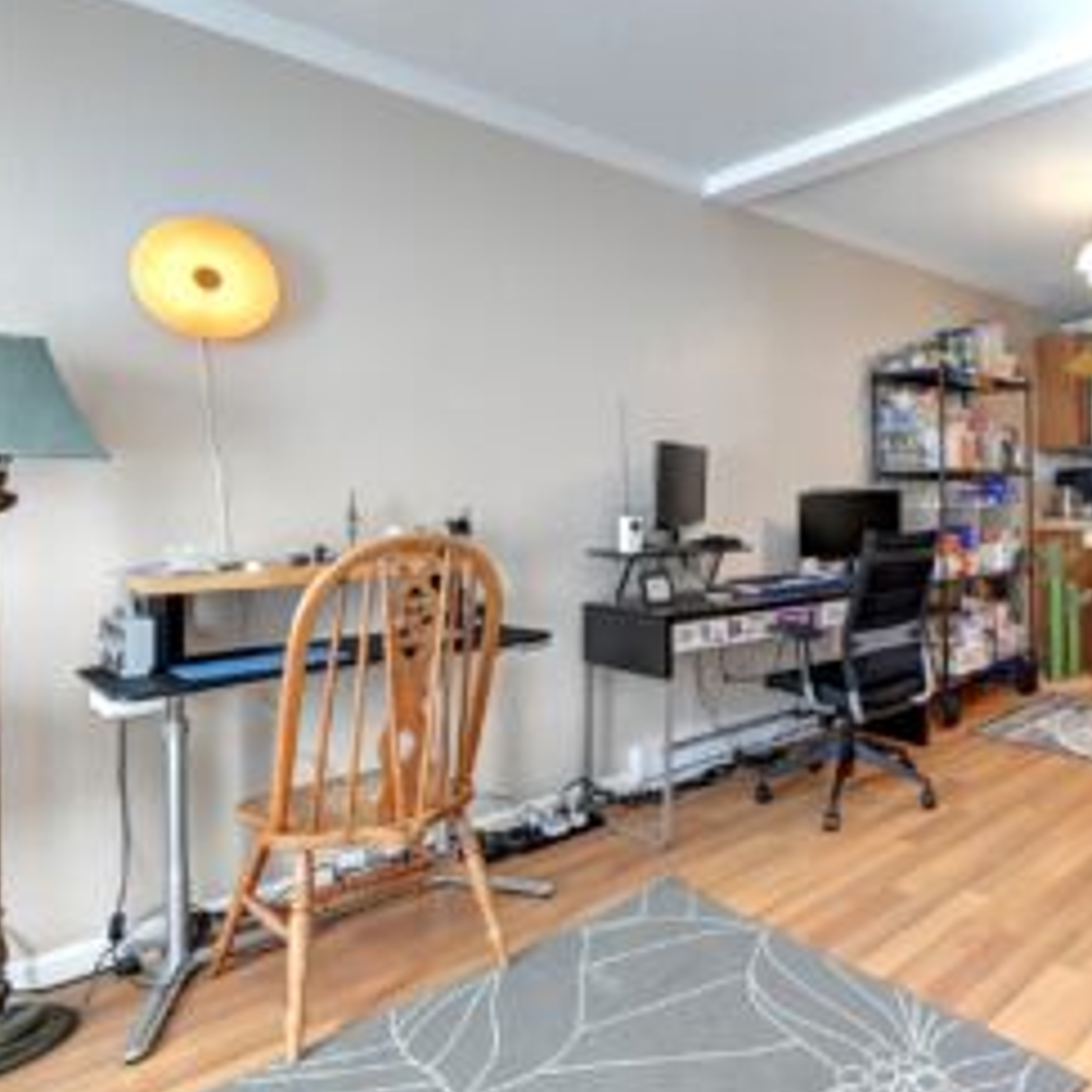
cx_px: 881
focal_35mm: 21
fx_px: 749
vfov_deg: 72.1
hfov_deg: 65.3
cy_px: 542
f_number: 11
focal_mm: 10
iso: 3200
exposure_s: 1/6
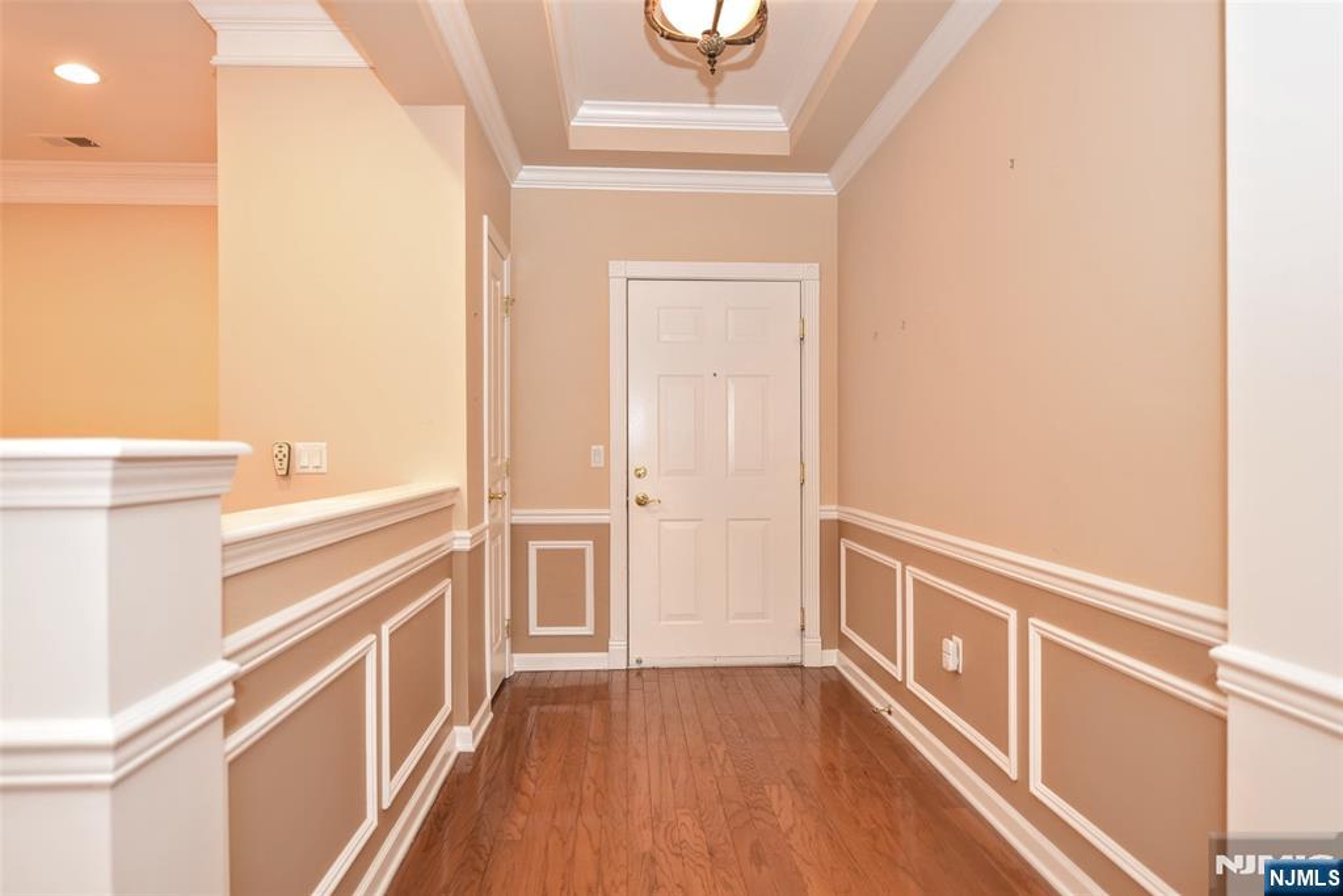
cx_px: 672
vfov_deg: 59.5
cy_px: 448
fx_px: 783
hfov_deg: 81.2
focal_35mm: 21
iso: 800
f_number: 2.8
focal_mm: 21
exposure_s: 1/60
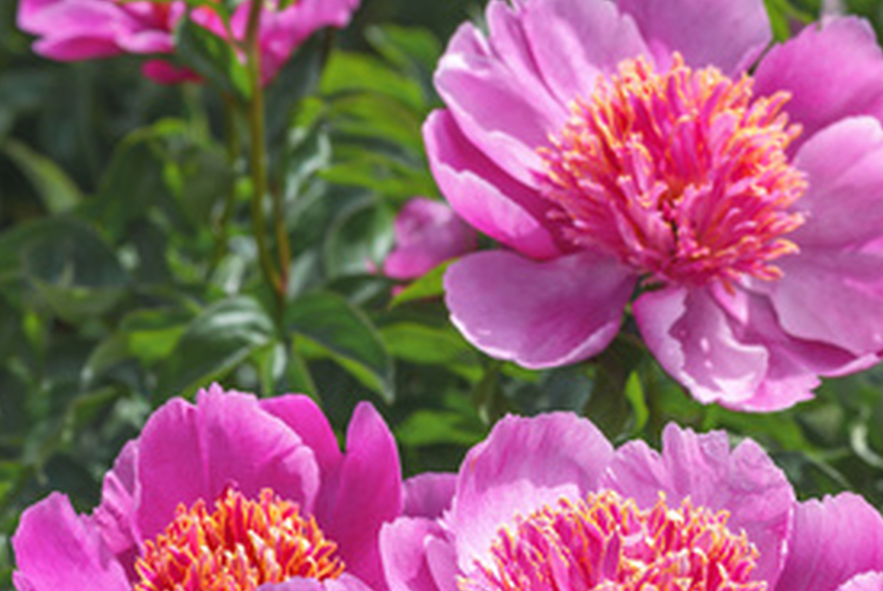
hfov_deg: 10.7
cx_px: 732
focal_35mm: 191
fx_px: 4690
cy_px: 485
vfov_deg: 7.2
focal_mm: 105
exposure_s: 1/500
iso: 100
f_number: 8
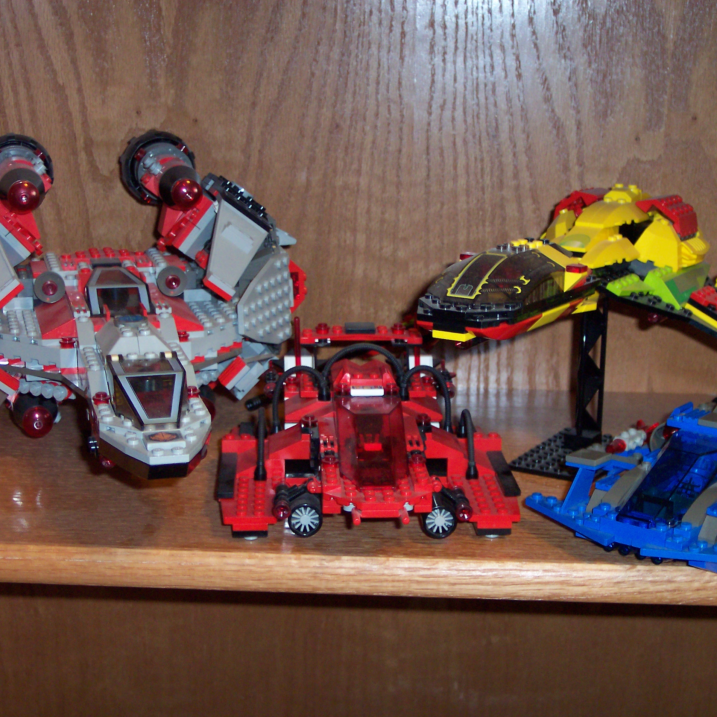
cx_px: 401
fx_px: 1429
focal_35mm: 61
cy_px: 362
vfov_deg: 28.2
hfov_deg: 28.1
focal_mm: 10.7
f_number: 3.4
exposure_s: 1/30
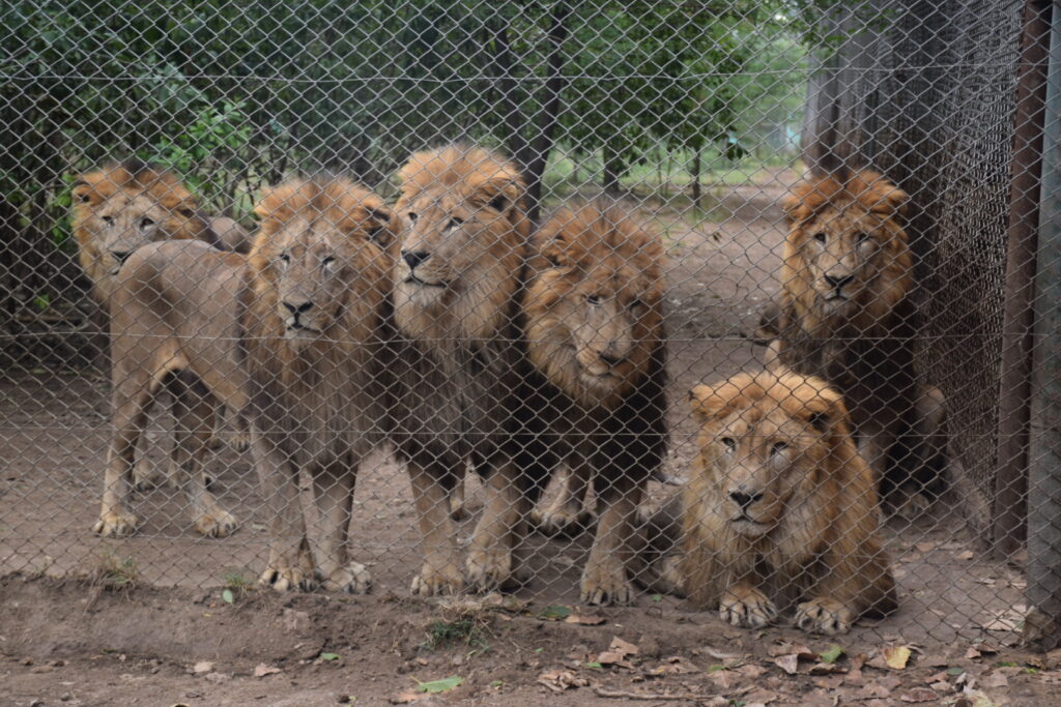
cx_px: 530
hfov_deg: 28.1
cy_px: 354
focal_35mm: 72
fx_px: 2122
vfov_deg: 18.9
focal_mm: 48
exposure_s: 1/125
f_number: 5.6
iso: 220
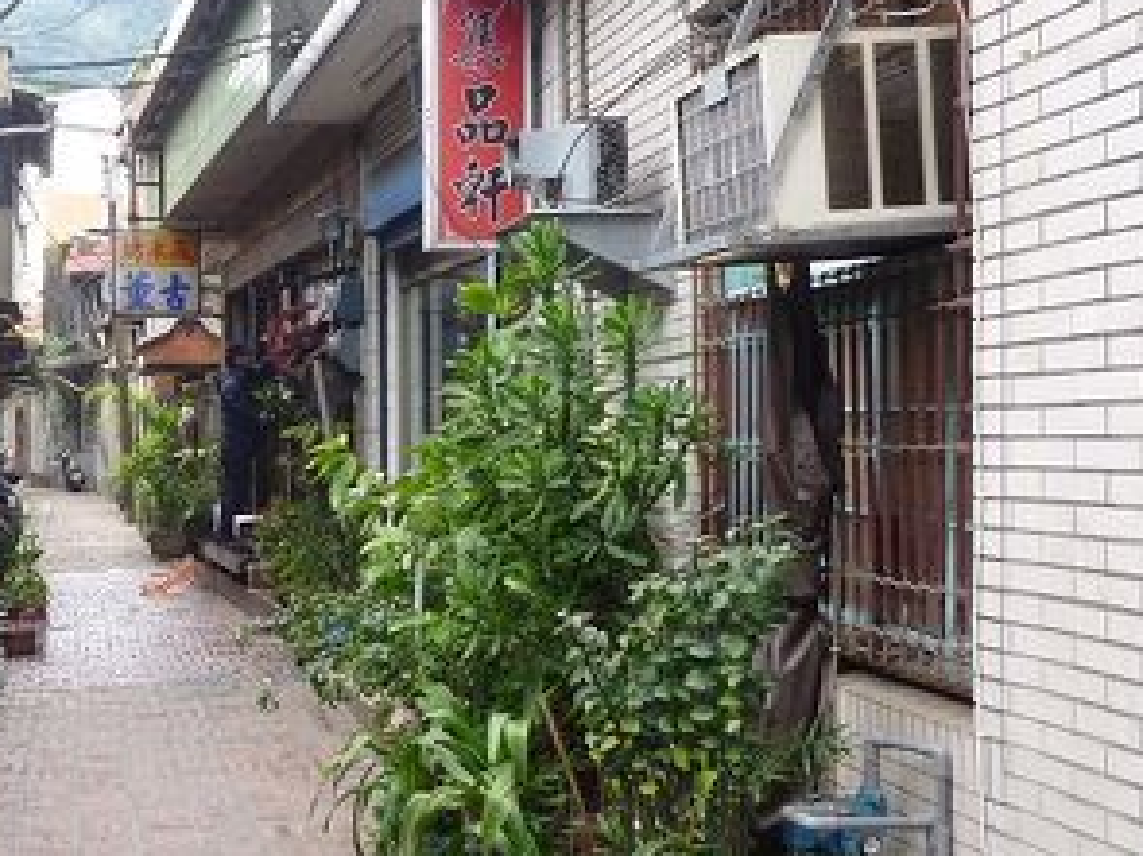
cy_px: 451
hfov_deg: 33.4
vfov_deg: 26.5
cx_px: 151
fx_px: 1815
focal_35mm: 55
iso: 80
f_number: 2.8
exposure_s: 1/100
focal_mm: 4.5
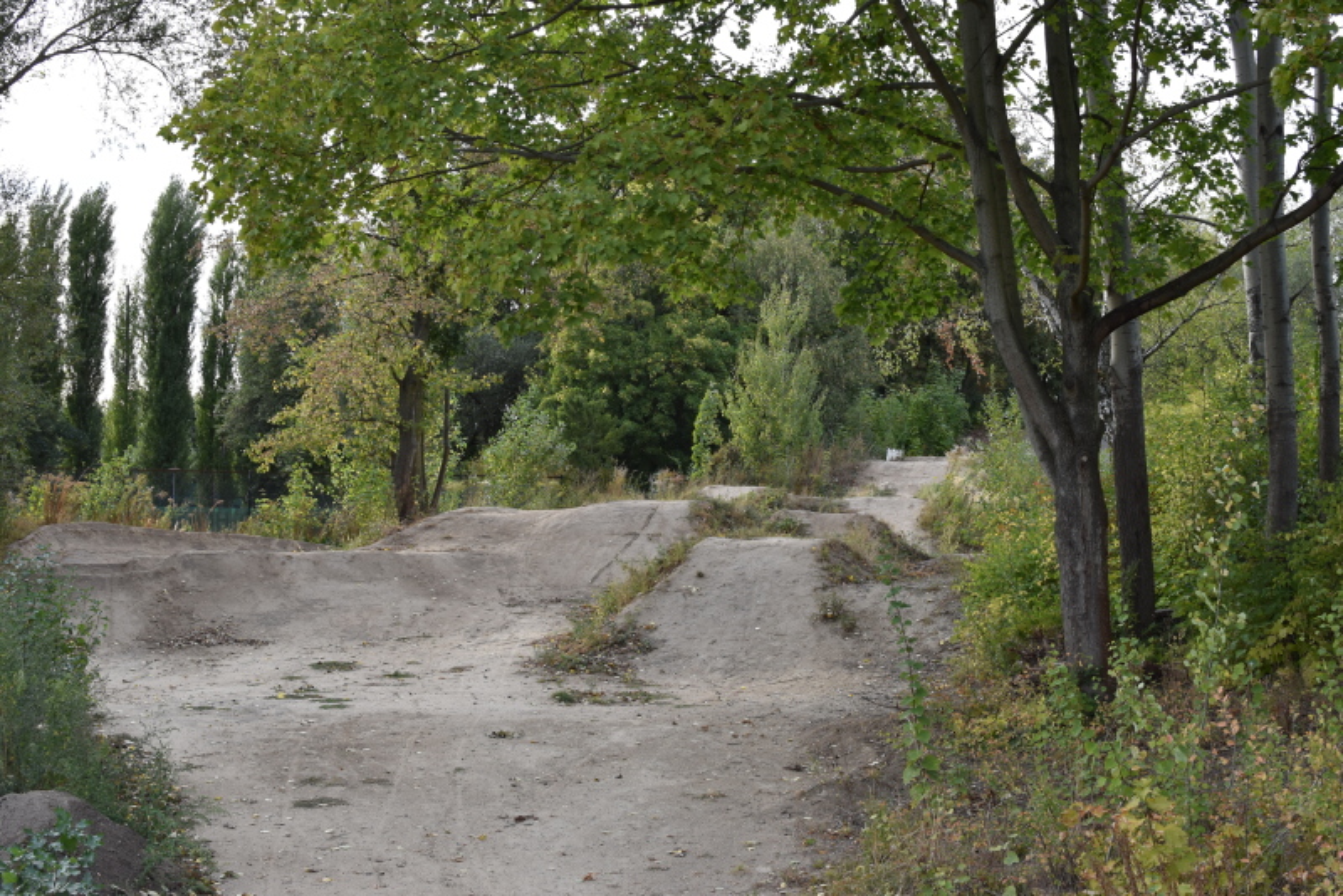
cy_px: 448
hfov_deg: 37.8
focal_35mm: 52
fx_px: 1959
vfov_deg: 25.8
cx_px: 672
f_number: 7.1
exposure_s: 1/200
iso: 400
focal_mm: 35
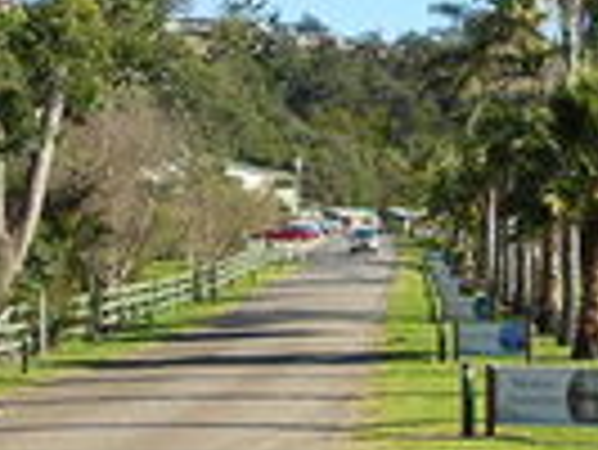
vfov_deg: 15.7
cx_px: 818
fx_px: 1625
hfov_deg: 19.0
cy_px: 153
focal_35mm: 94
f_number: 3.2
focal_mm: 4.6
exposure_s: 1/500
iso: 80
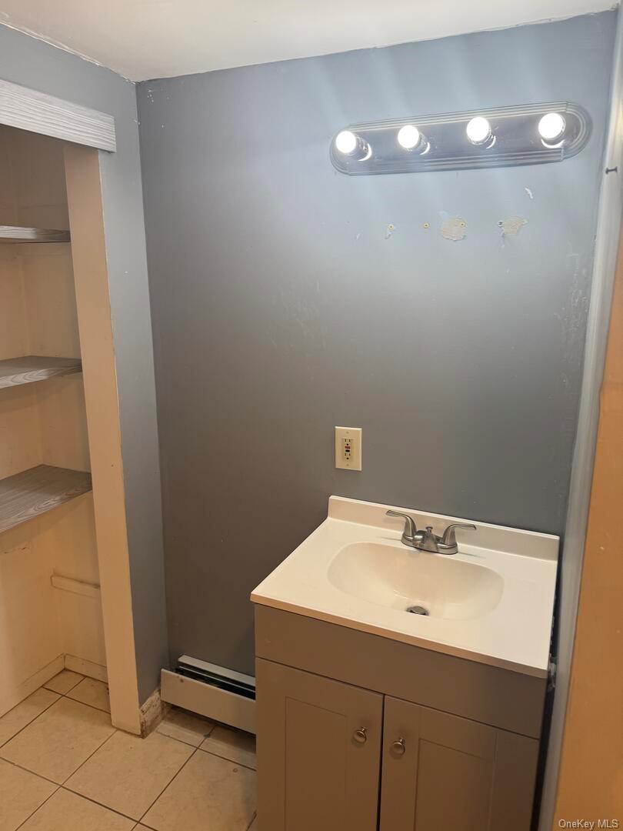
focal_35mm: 24
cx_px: 312
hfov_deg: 56.8
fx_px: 576
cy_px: 416
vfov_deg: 71.6
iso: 100
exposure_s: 1/164
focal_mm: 6.76
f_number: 1.78
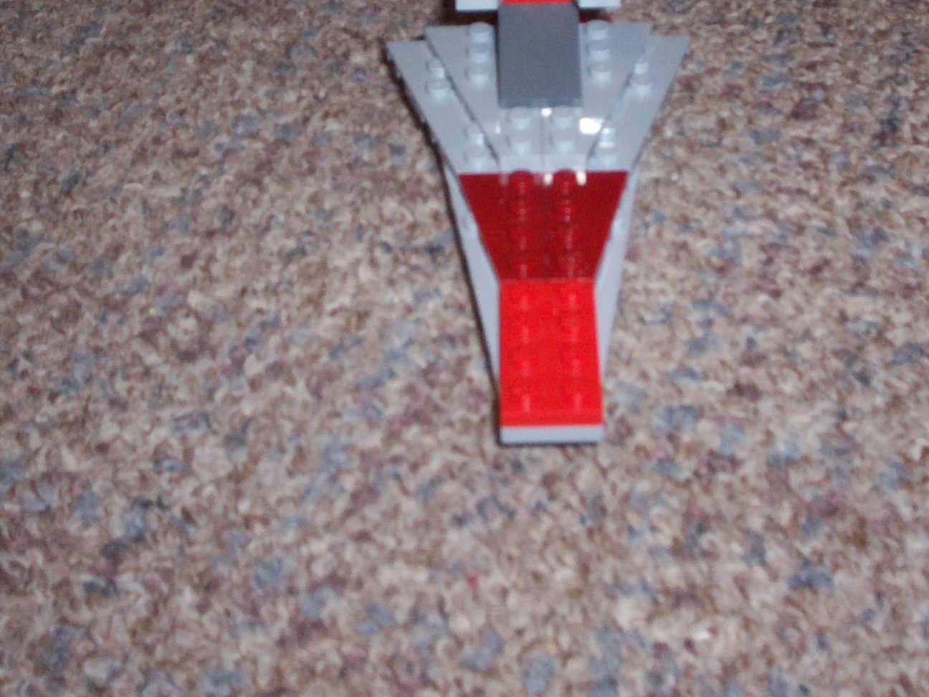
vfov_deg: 22.7
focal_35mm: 64
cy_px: 166
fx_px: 1718
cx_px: 499
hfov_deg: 30.3
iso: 140
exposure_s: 1/64
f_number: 4.5
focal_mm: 5.9
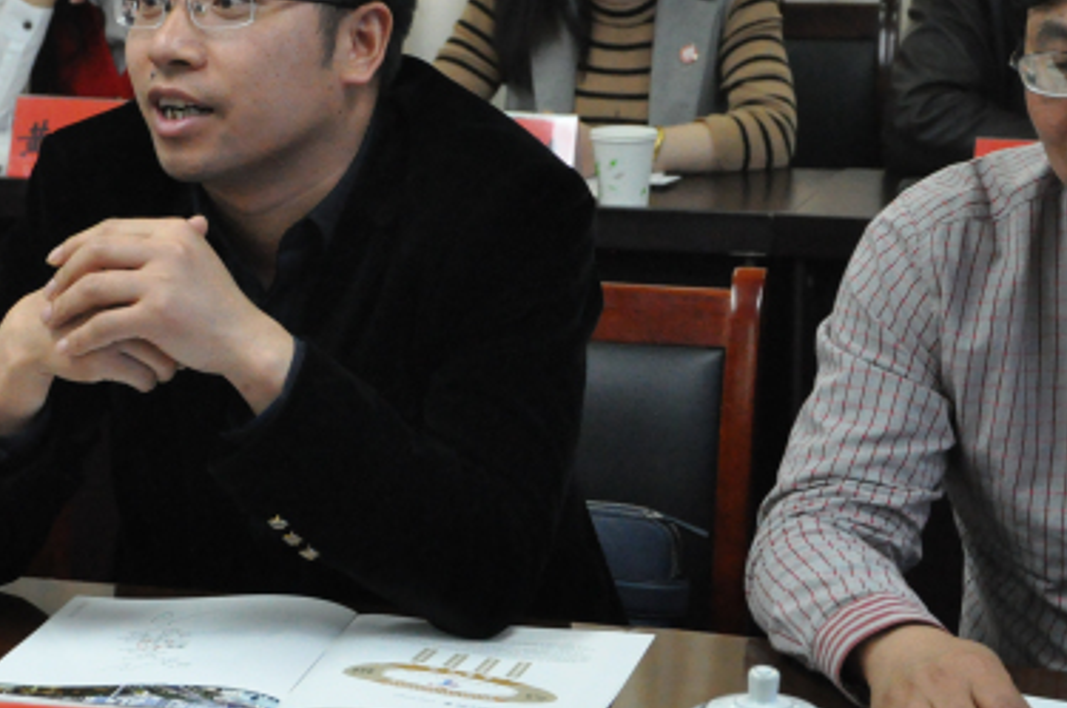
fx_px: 3996
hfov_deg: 15.1
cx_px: 276
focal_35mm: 135
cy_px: 330
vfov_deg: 10.1
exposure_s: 1/50
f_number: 5.6
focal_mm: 45
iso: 3200
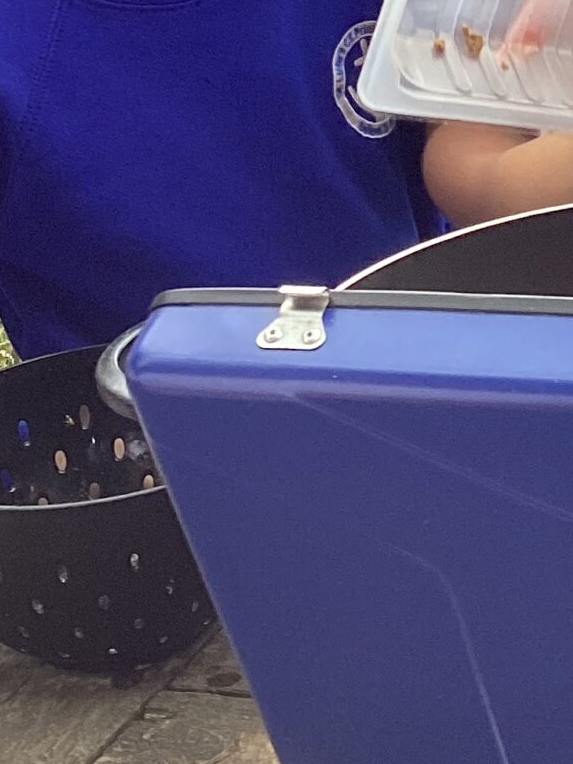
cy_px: -77
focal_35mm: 104
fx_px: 2296
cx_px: 686
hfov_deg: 13.8
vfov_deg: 18.2
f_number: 2.4
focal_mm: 3.3
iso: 50
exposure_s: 1/100
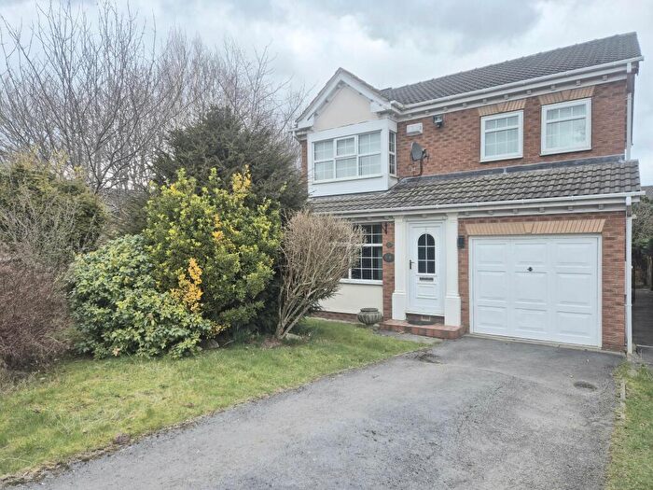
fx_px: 434
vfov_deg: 58.9
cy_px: 245
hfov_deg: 73.9
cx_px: 326
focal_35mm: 23
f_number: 1.8
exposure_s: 1/833
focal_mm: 5.4
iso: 25
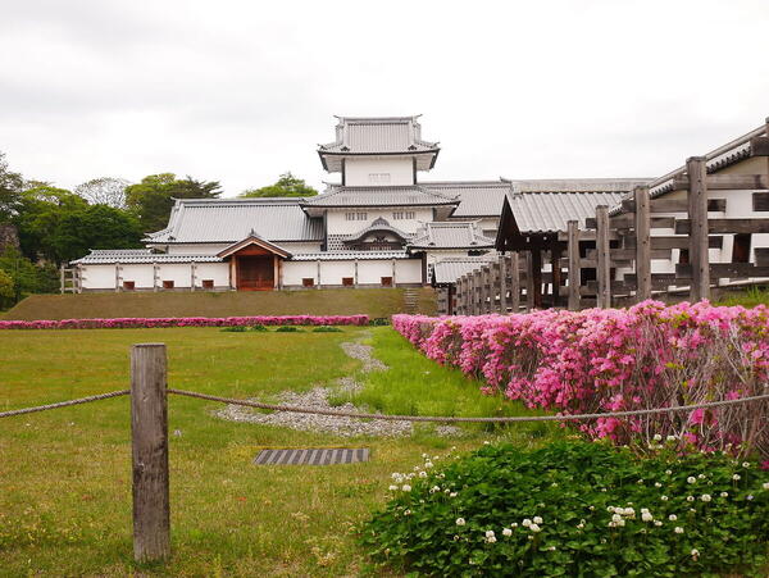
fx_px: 978
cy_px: 289
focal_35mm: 44
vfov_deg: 32.9
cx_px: 384
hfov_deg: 42.9
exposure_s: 1/60
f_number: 8
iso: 400
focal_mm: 22
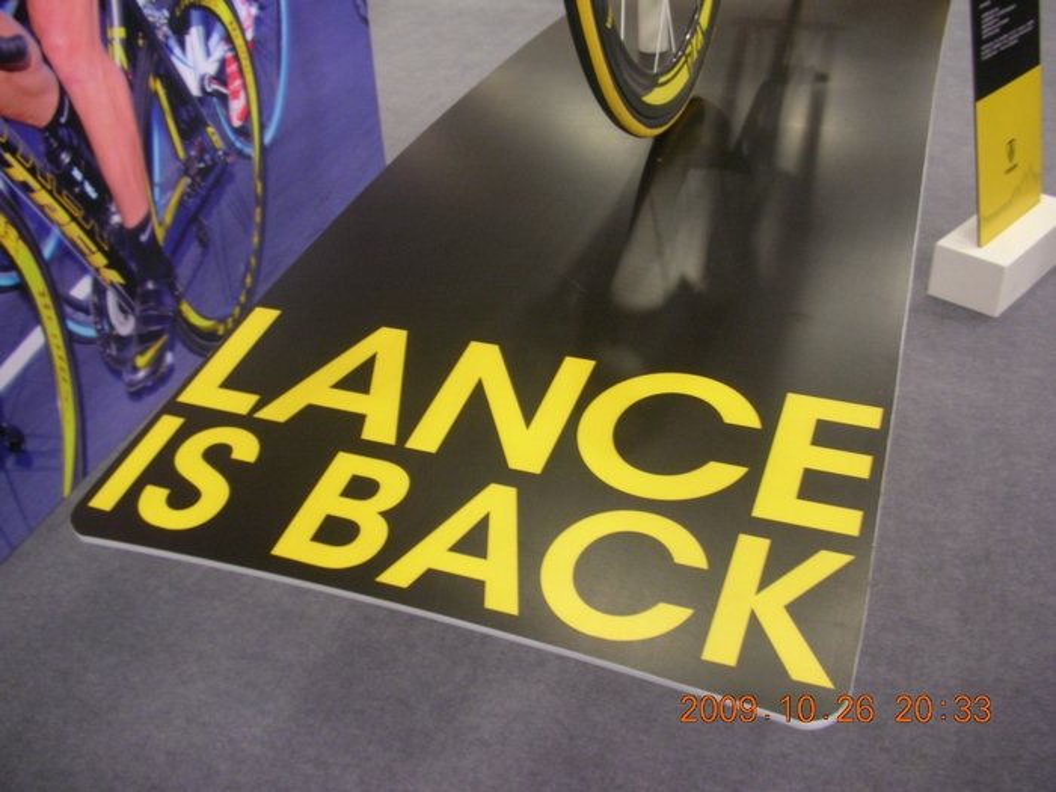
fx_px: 1068
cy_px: 396
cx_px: 528
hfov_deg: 52.6
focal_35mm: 35
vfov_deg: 40.7
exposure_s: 1/3.9
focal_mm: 5.8
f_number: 3
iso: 125
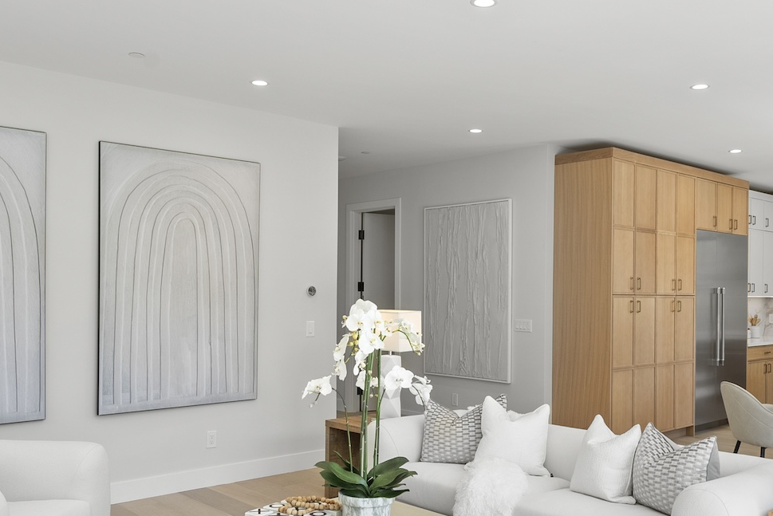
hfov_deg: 54.3
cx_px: 435
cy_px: 298
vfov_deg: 37.8
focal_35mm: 35
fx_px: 752
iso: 100
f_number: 8
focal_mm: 16
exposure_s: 1/8
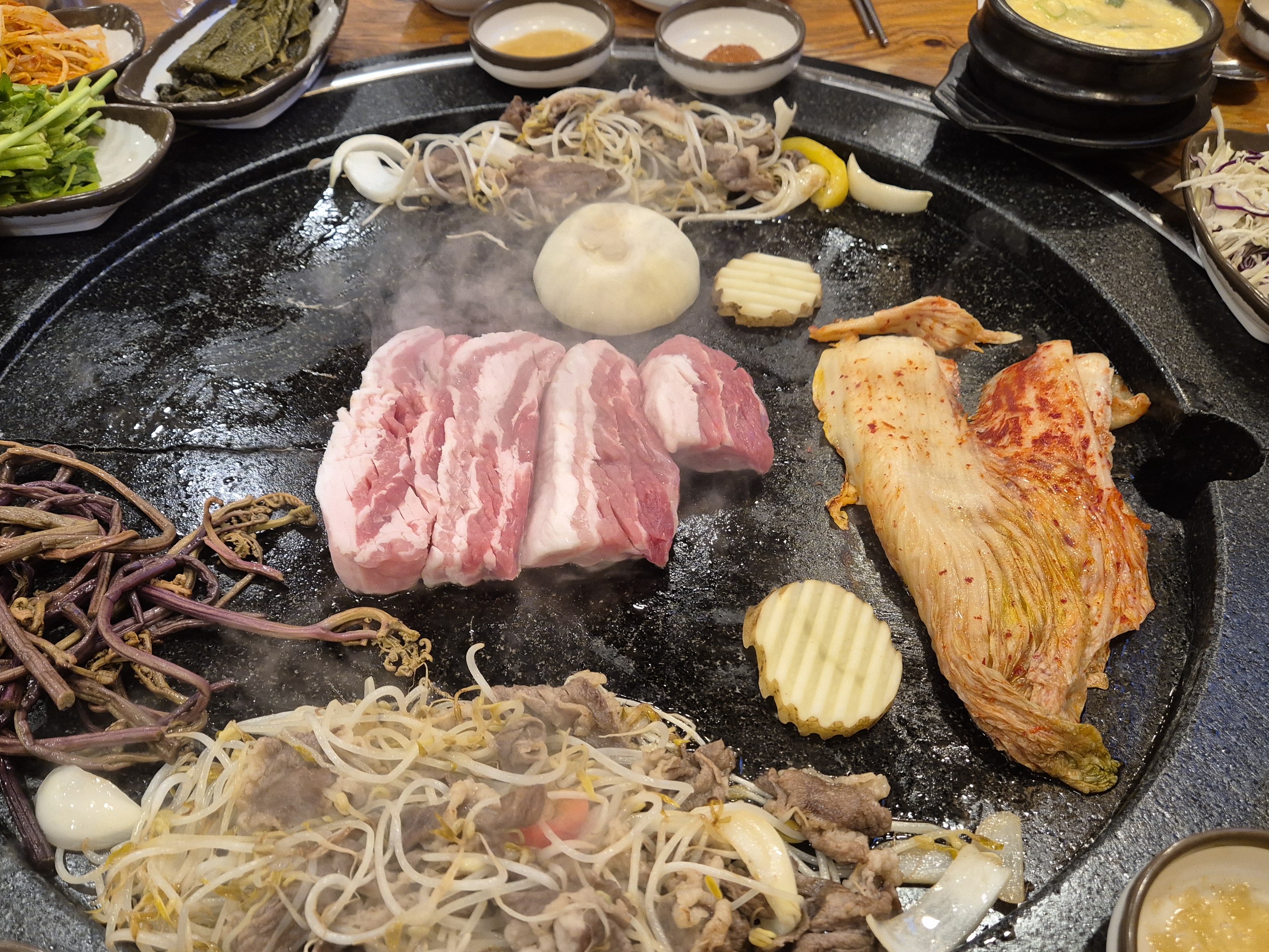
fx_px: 1026
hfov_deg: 63.4
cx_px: 598
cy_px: 577
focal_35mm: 28
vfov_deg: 49.4
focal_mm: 5.4
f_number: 1.8
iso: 250
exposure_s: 1/120
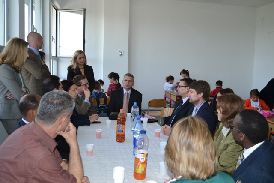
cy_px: 92
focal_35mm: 33
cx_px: 137
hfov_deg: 57.2
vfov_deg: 40.0
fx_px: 251
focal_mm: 22
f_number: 4
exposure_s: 1/125
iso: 250
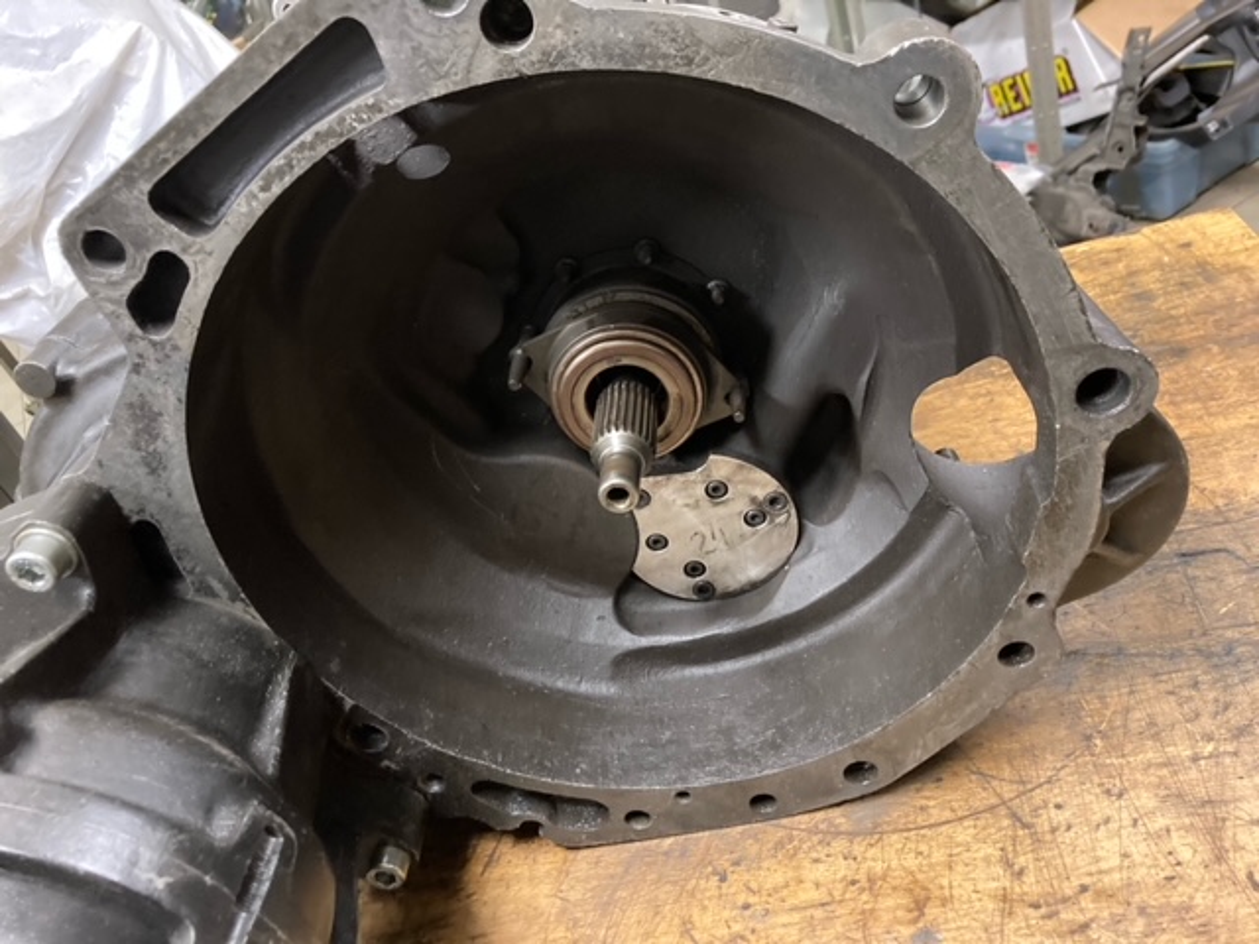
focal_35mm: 28
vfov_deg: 49.7
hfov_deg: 63.4
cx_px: 630
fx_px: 1018
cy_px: 472
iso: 500
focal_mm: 3.99
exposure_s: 1/20
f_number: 1.8
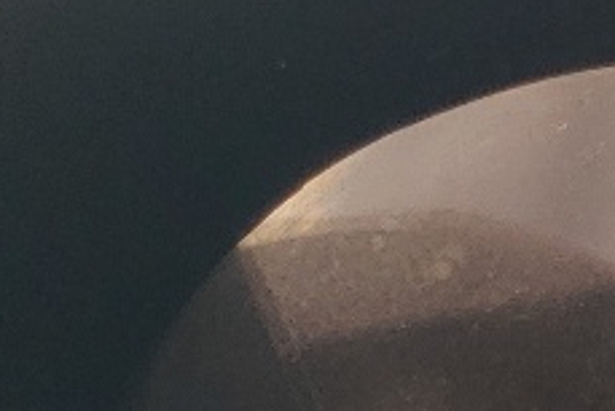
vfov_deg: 7.2
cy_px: 529
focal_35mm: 189
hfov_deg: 8.3
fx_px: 3231
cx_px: 2111
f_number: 1.5
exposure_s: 1/103
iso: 50
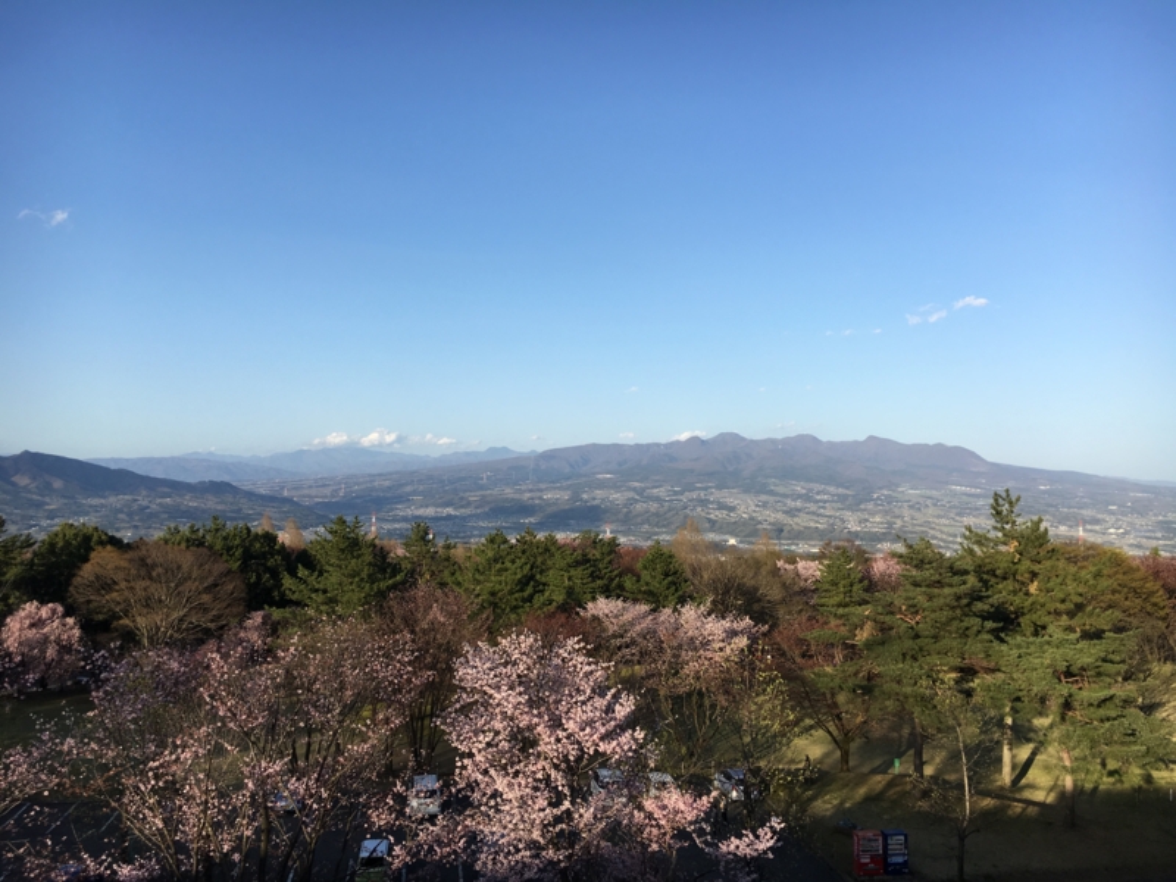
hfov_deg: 61.7
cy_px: 441
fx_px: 985
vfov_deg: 48.2
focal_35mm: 29
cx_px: 588
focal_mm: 4.15
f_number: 2.2
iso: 25
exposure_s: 1/1115
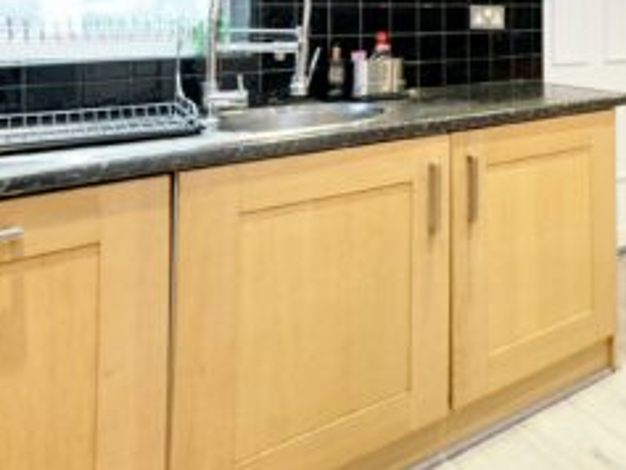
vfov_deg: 36.8
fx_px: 633
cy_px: 8
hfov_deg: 45.1
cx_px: 615
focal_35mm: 35
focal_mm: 10
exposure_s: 1/15
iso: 800
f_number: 4
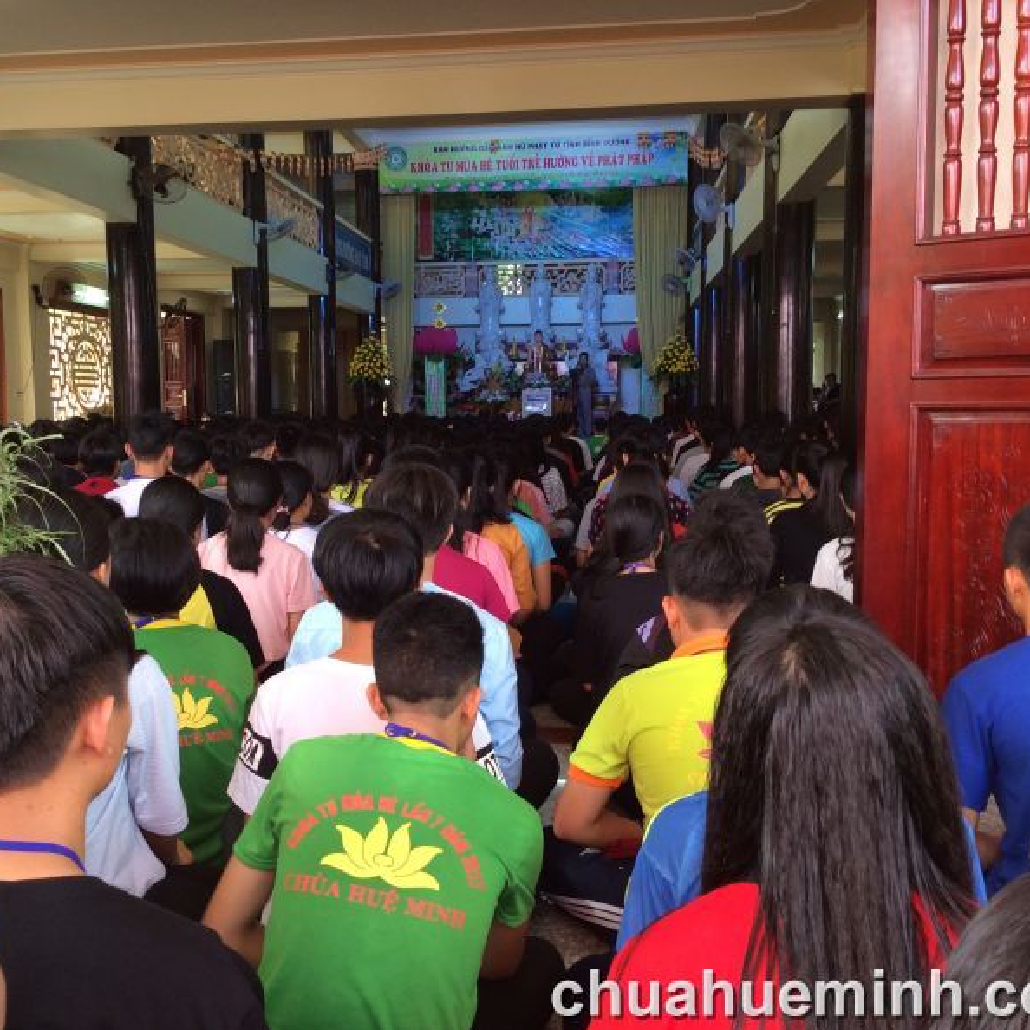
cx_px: 425
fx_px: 1279
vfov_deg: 43.9
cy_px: 516
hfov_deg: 43.7
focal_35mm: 38
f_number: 2.4
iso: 32
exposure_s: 1/33
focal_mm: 3.3
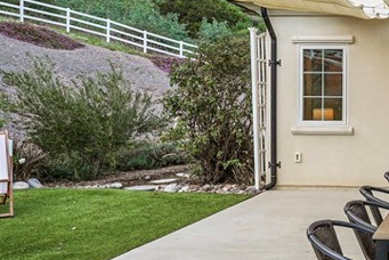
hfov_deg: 34.0
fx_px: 519
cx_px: 454
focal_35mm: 48
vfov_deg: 28.1
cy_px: 110
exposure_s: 1/125
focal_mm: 16
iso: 250
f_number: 5.6
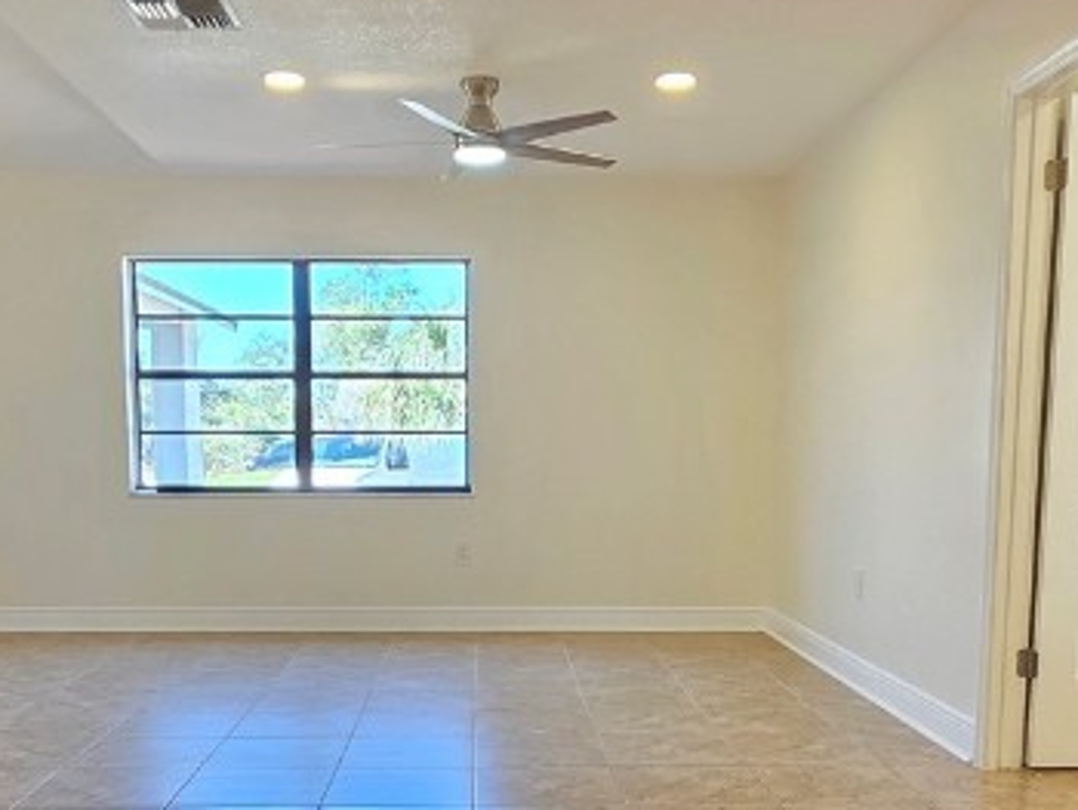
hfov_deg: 48.9
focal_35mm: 38
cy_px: 594
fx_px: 1184
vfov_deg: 37.0
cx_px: 527
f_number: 1.9
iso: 160
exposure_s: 1/120
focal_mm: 2.2
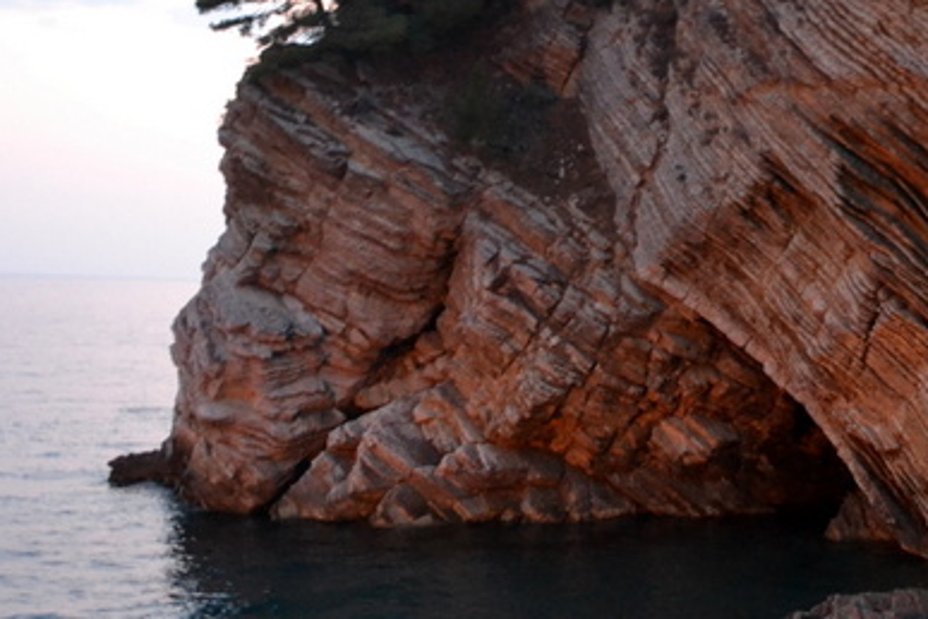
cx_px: 722
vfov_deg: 21.9
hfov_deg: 31.7
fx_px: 1598
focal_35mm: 62
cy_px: 319
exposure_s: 1/10
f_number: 3.8
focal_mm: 20
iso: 3200
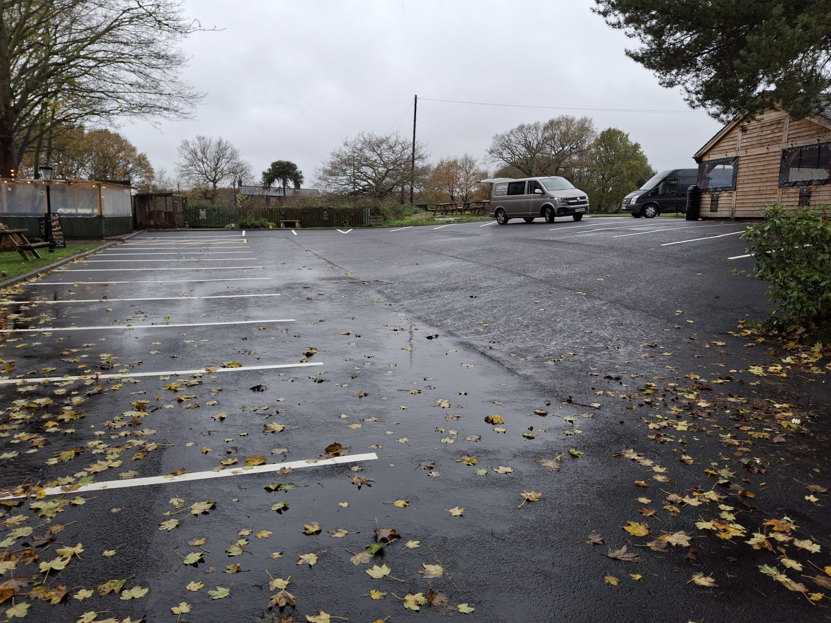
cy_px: 312
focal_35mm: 25
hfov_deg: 69.4
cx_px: 416
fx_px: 600
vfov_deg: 54.9
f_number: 1.8
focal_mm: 4.69
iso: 40
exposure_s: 1/100
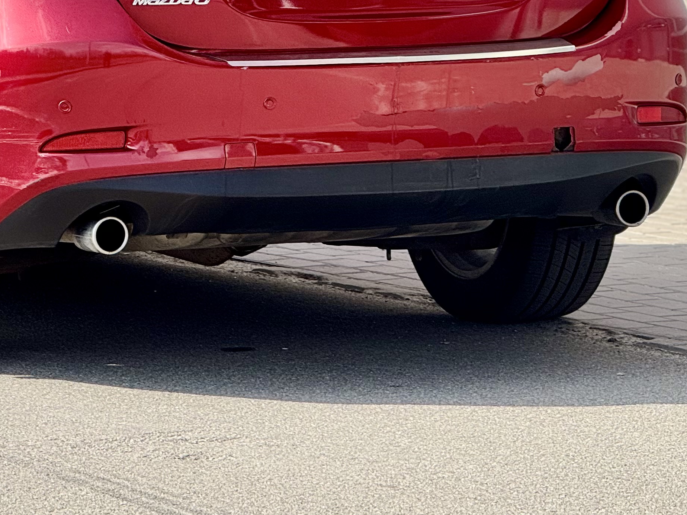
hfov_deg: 7.5
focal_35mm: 262
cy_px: -15
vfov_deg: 5.7
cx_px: 42
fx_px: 5199
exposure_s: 1/700
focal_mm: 15.66
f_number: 2.8
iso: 50
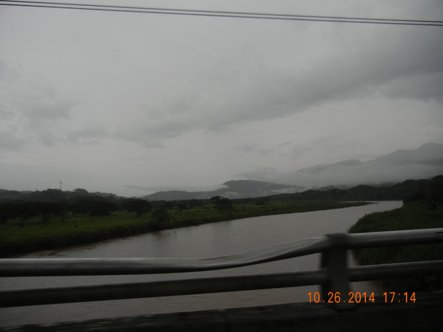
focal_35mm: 30
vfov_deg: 46.8
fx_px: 384
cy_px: 166
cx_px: 222
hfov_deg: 60.0
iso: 160
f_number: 3.5
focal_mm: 5.4
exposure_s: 1/262
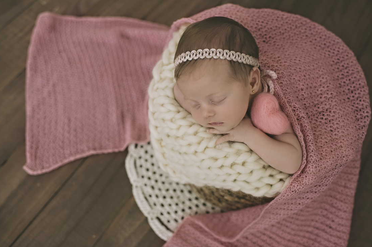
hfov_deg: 50.7
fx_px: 392
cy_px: 123
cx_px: 188
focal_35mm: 38
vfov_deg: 35.0
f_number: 2.5
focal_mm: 35
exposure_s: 1/200
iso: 200
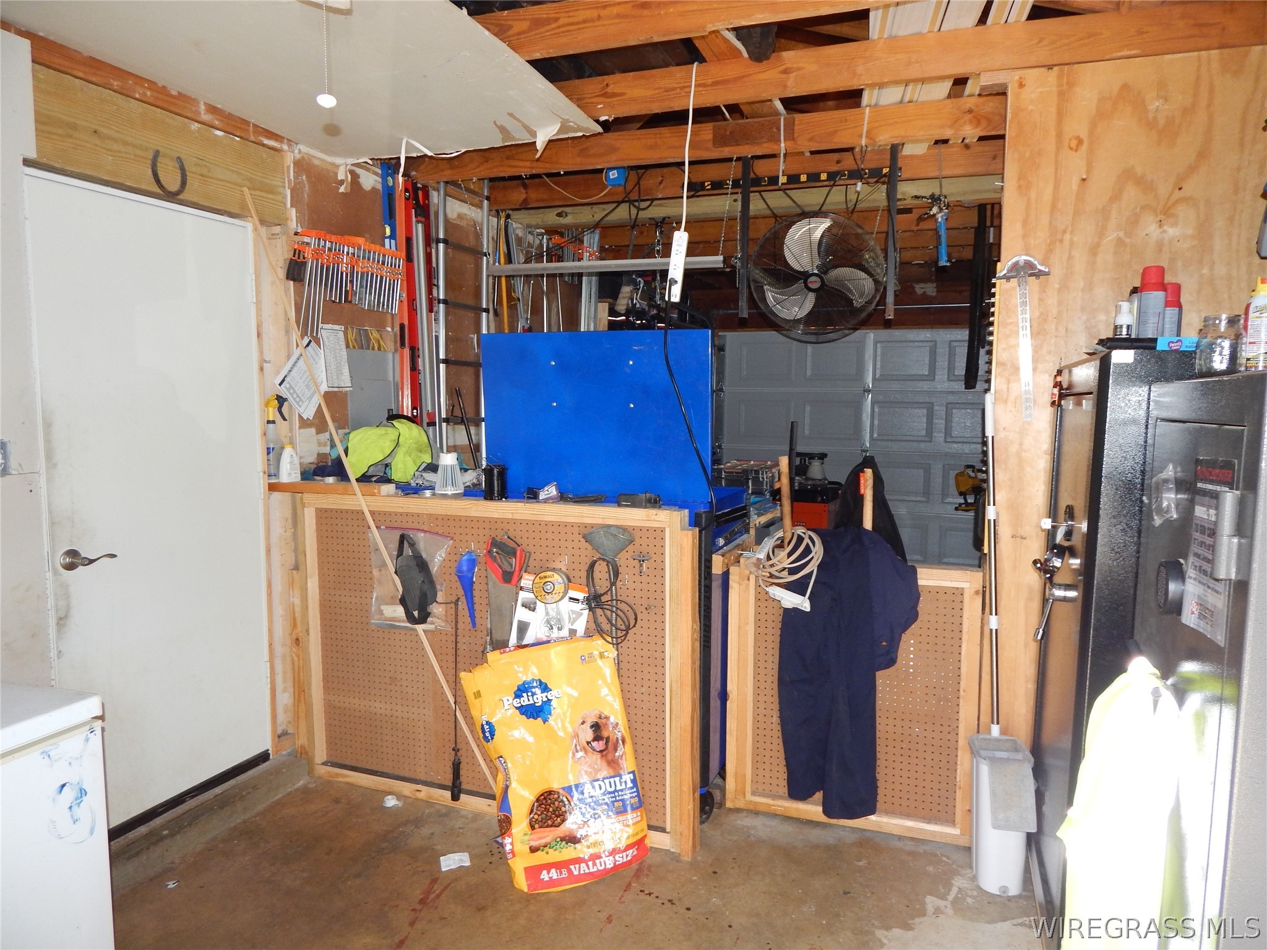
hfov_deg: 76.4
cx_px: 634
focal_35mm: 22
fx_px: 805
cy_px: 475
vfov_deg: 61.1
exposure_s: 1/30
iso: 200
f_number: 3
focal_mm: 4
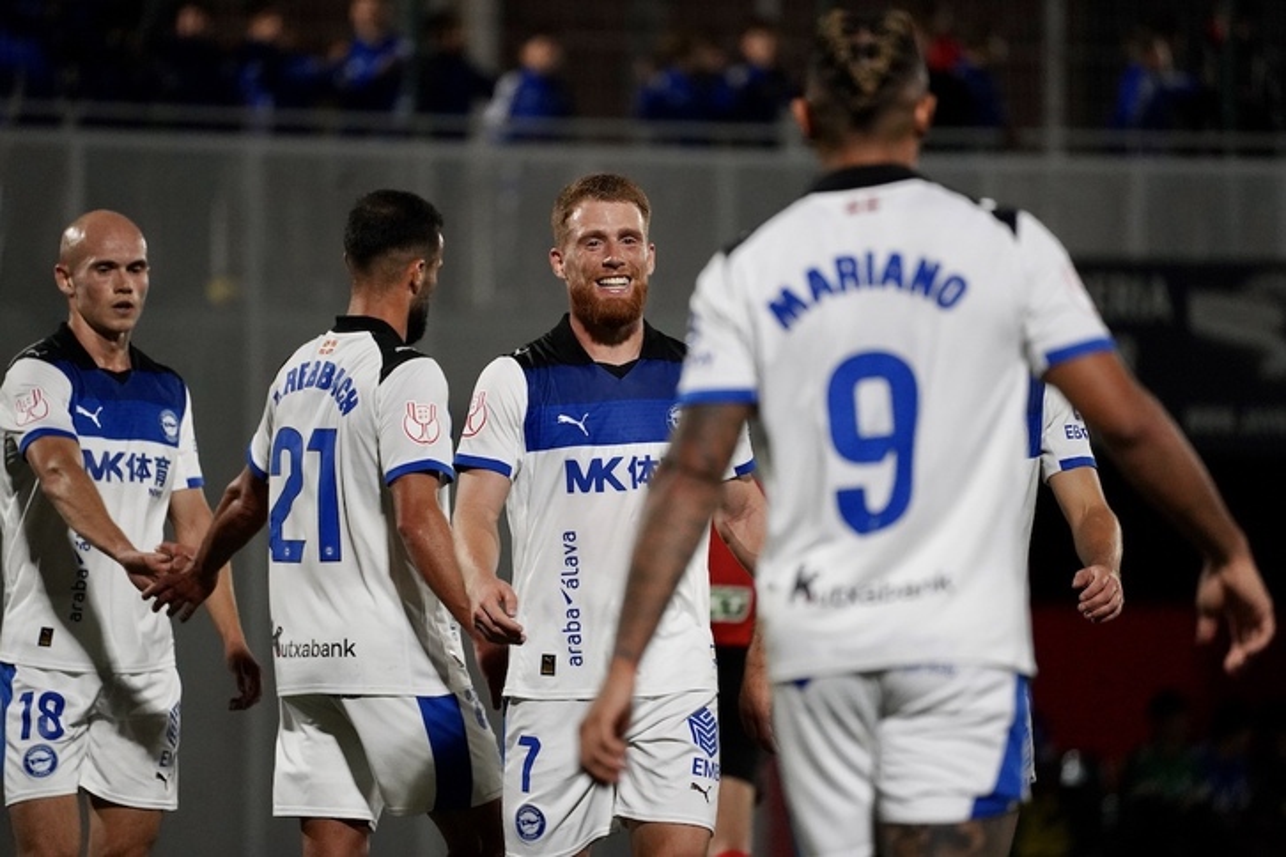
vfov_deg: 3.4
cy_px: 428
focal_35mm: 400
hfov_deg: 5.2
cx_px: 643
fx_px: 14288
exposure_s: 1/800
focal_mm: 400
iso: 8000
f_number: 5.6
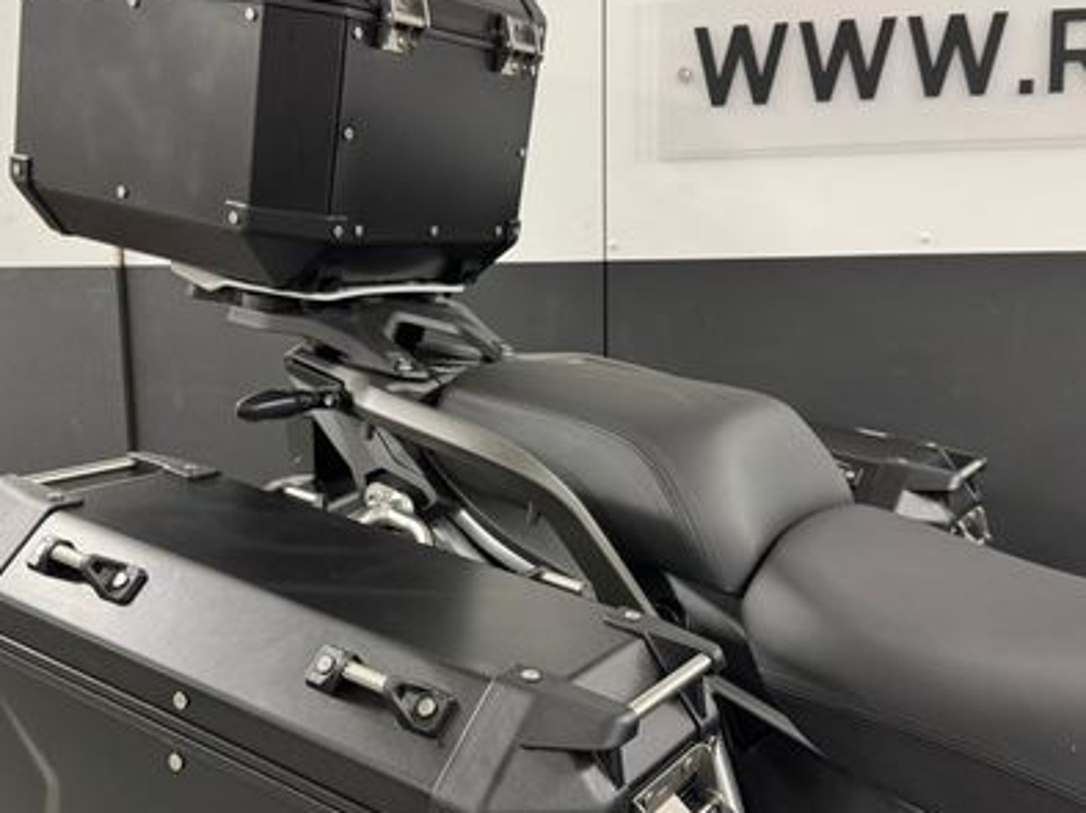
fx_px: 1223
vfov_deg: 36.8
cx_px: 524
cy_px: 424
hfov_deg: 47.9
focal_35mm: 39
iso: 160
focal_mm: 6.76
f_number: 1.78
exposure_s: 1/50
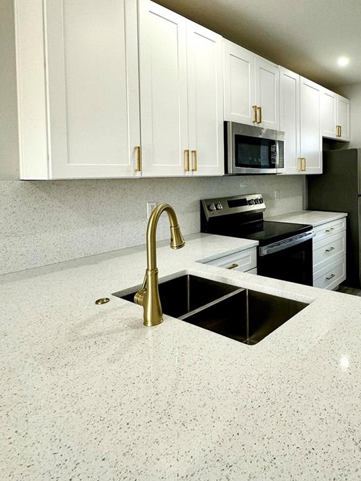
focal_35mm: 23
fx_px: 320
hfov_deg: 54.6
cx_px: 292
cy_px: 181
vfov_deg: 72.7
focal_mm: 2.22
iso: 125
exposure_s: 1/120
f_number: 2.2
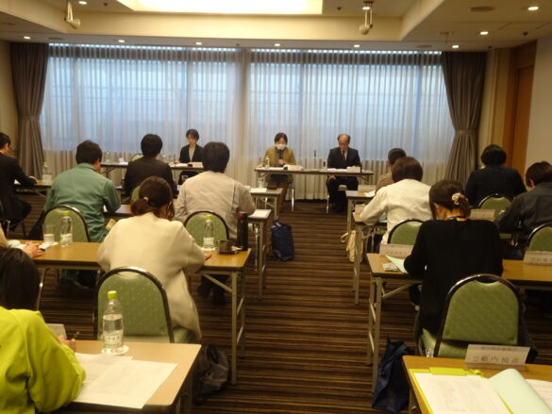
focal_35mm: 33
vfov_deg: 43.0
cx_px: 276
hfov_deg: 55.3
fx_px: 526
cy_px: 207
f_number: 4
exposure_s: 1/40
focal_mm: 5.61
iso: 250
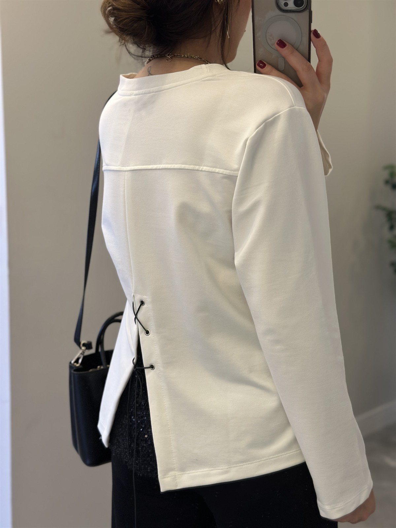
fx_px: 732
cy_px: 264
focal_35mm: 48
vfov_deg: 39.7
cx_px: 198
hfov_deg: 30.3
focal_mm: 6.86
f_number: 1.78
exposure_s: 1/50
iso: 125
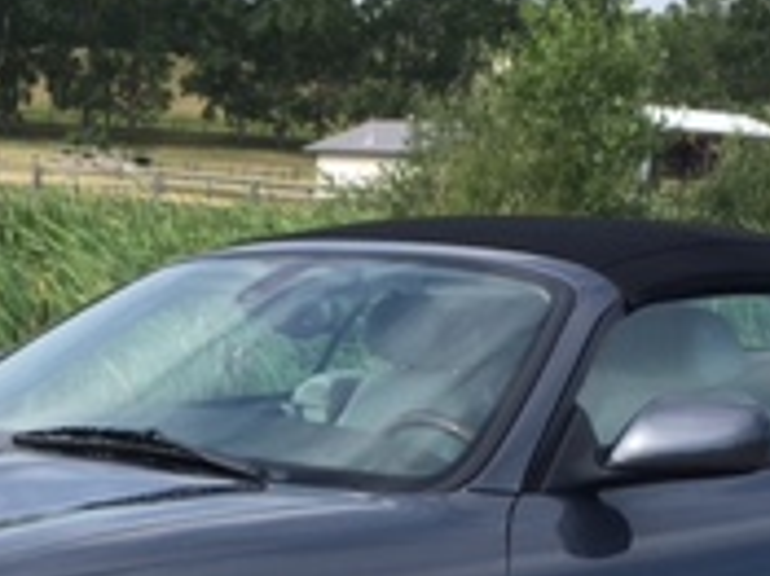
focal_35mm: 106
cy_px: 704
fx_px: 2356
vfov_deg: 13.5
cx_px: 207
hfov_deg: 18.5
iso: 25
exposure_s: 1/1183
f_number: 2.2
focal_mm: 4.15
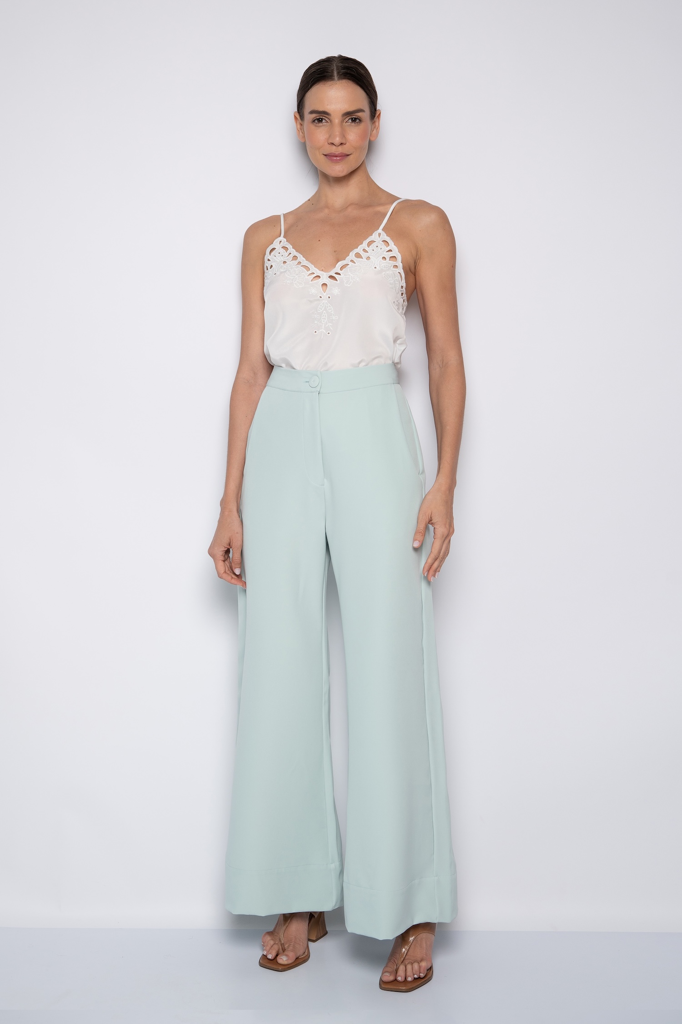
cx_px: 341
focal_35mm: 48
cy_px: 512
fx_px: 1366
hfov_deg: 28.0
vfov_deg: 41.1
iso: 200
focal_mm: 48
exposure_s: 1/160
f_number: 5
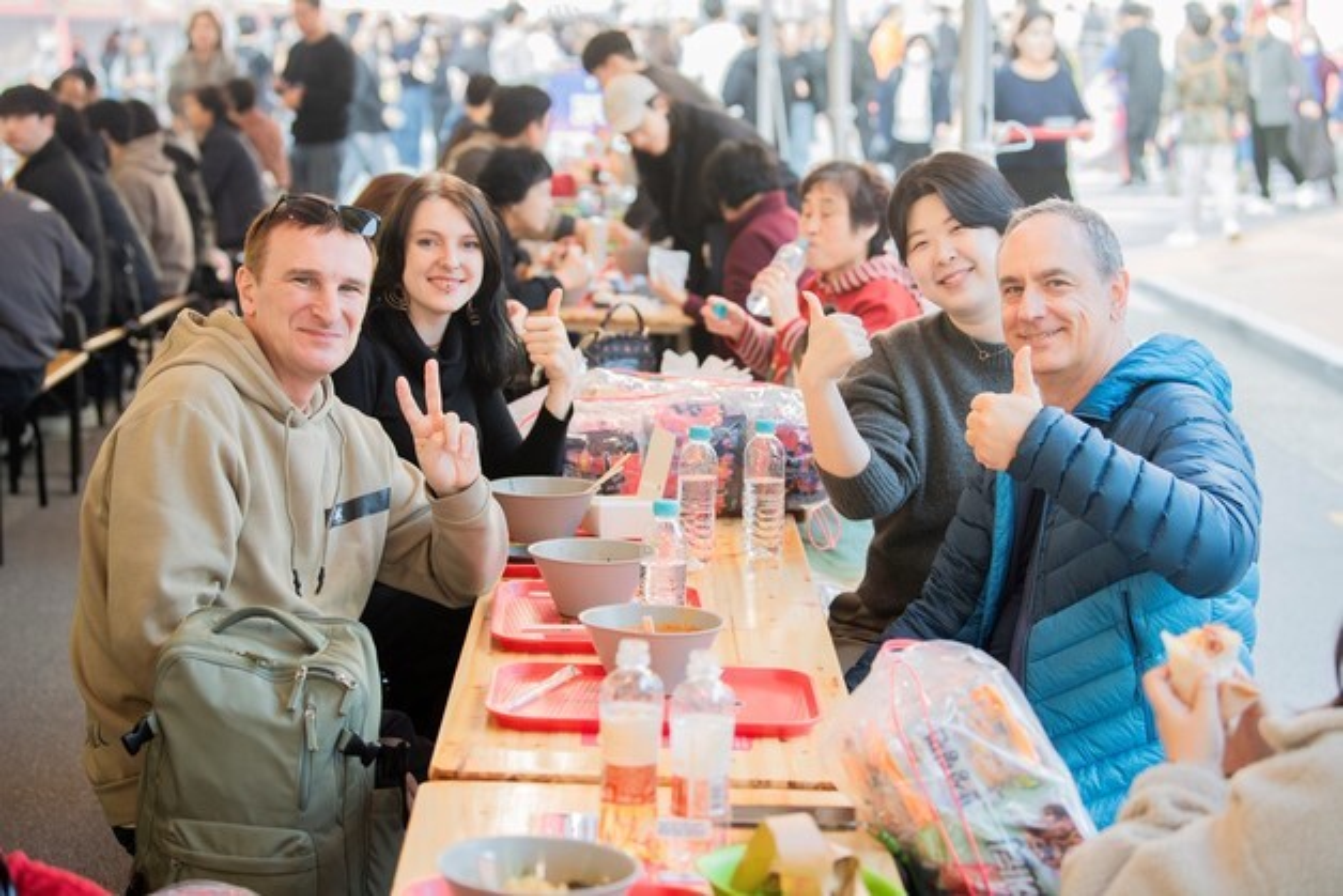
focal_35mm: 70
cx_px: 672
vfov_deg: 19.5
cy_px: 448
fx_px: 2612
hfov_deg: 28.8
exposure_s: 1/200
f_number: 3.5
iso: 1250
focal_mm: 70
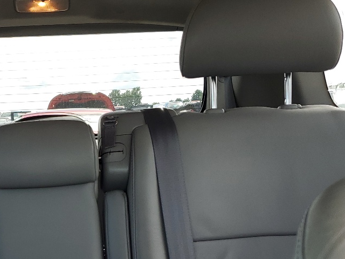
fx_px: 648
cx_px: 53
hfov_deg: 28.9
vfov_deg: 21.7
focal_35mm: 65
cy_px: 261
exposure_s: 1/250
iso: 50
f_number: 1.5
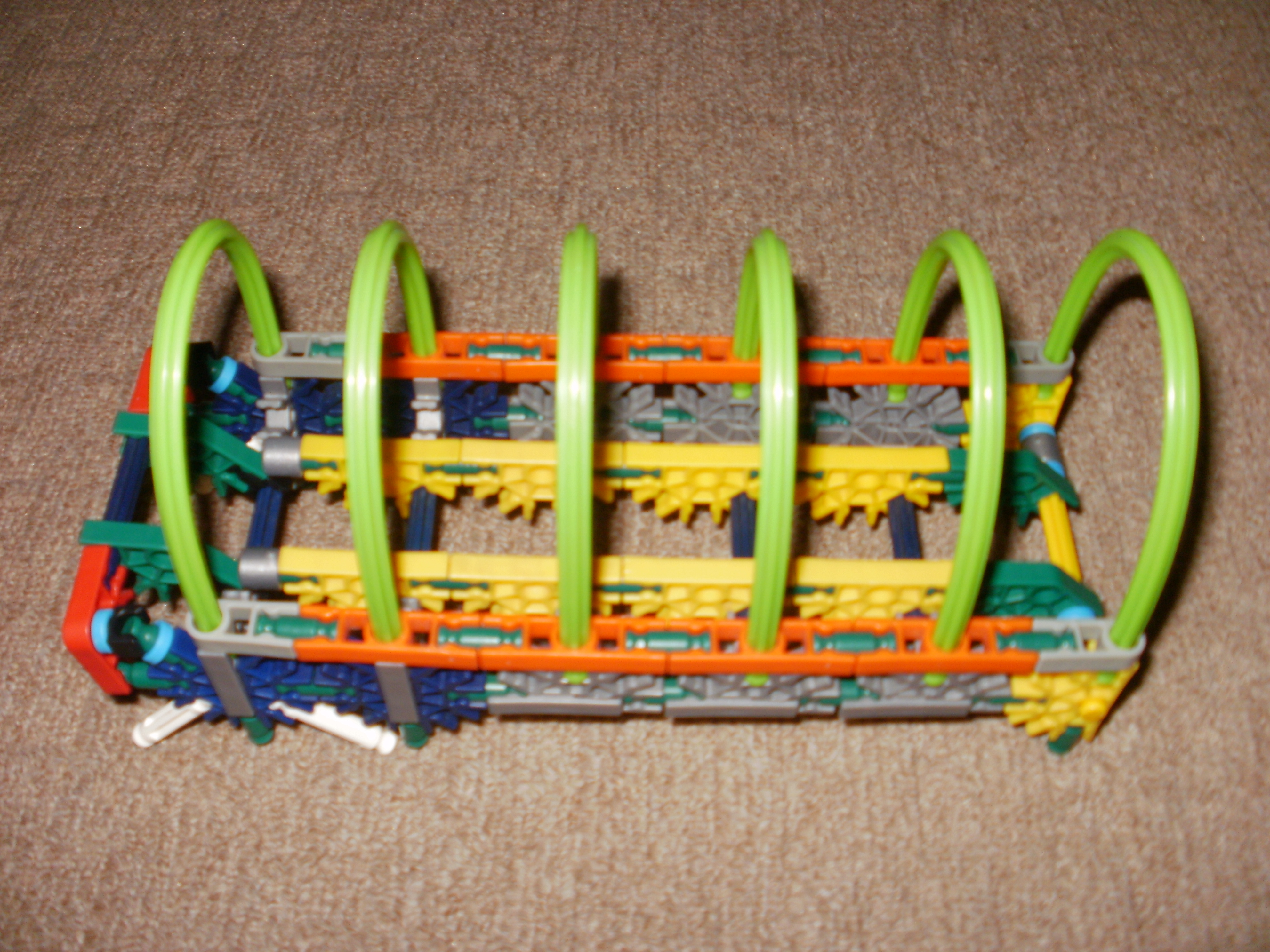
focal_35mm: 36
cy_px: 476
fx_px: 1321
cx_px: 635
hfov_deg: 51.4
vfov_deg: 39.7
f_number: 3.5
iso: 125
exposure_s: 1/30
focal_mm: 6.3
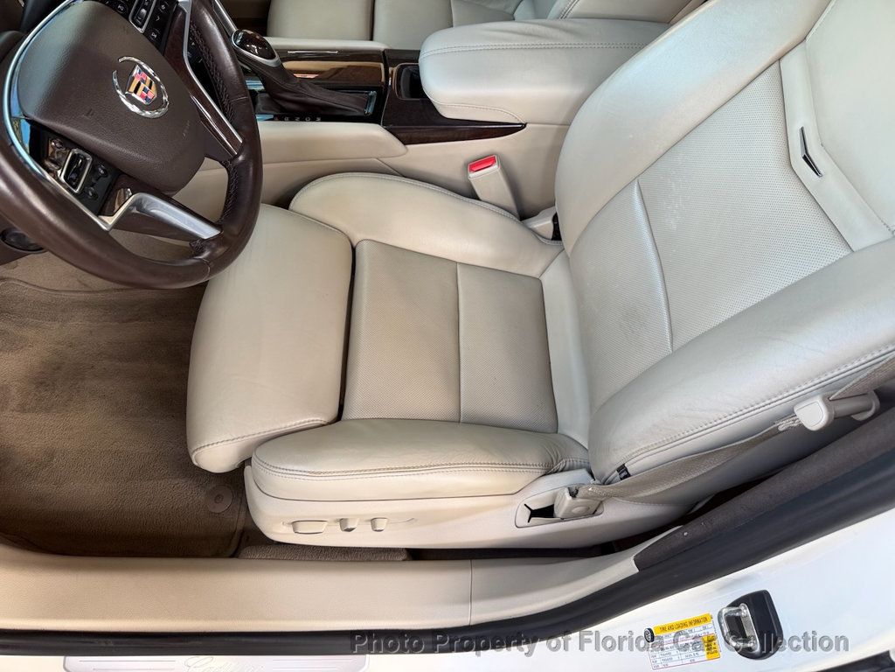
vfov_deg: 56.8
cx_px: 448
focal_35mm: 24
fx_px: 621
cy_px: 336
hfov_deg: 71.6
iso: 64
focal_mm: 6.76
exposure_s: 1/121
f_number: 1.78
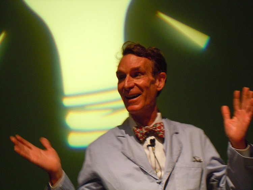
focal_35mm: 133
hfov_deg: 14.8
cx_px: 126
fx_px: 972
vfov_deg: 11.2
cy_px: 95
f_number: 4.6
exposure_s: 1/20
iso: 400
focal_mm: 24
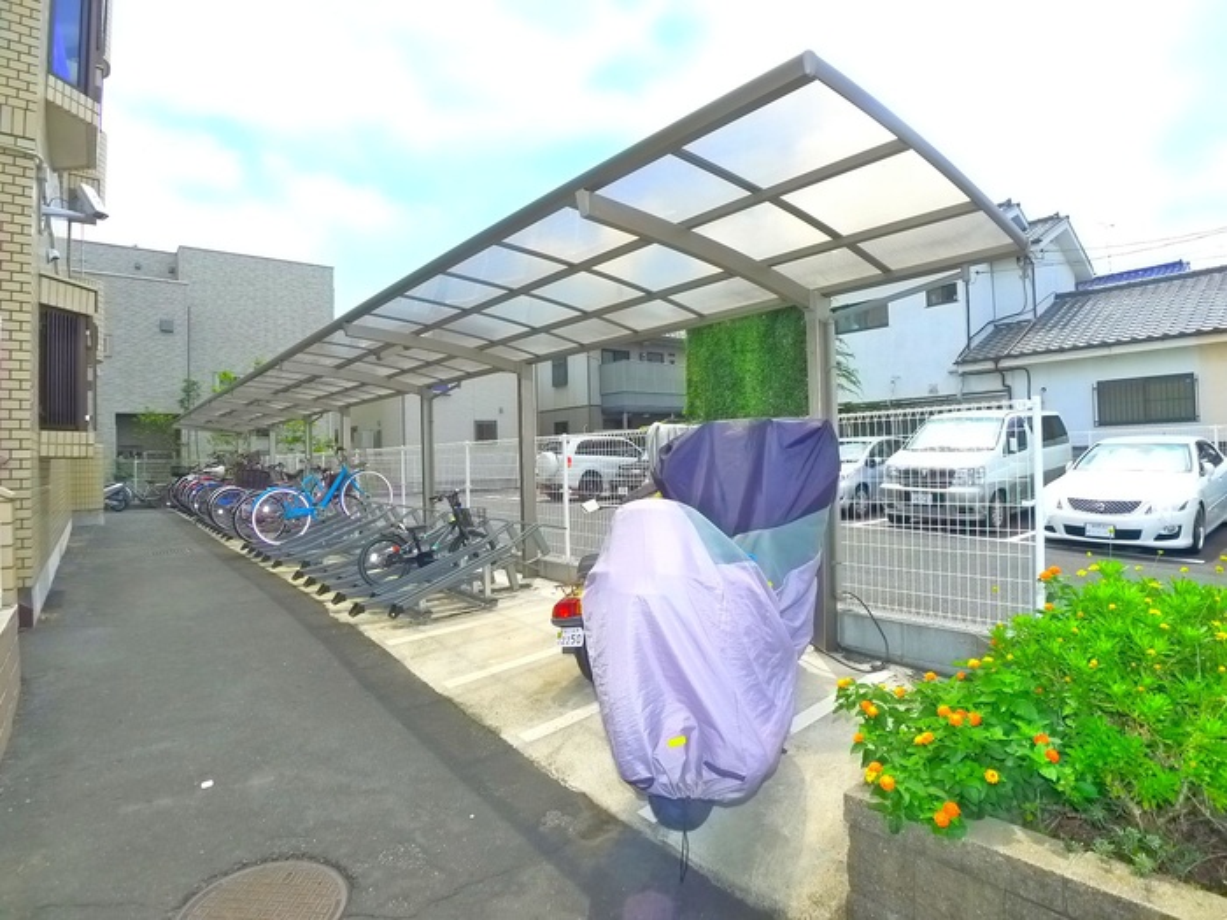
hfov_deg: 71.6
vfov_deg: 56.8
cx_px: 614
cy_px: 460
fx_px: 851
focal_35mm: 24
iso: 400
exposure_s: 1/500
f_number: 3.5
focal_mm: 5.1
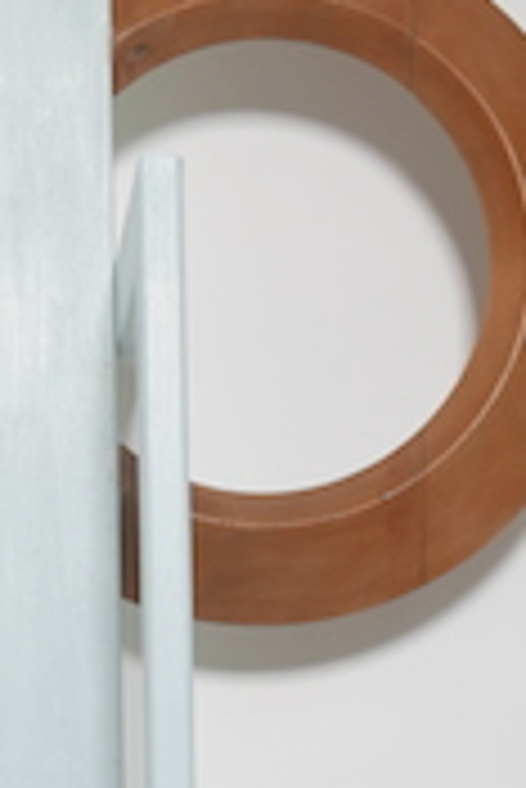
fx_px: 3325
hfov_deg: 8.9
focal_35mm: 152
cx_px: -103
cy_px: 887
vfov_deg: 13.2
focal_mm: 17.2
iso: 200
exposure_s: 1/80
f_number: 2.4
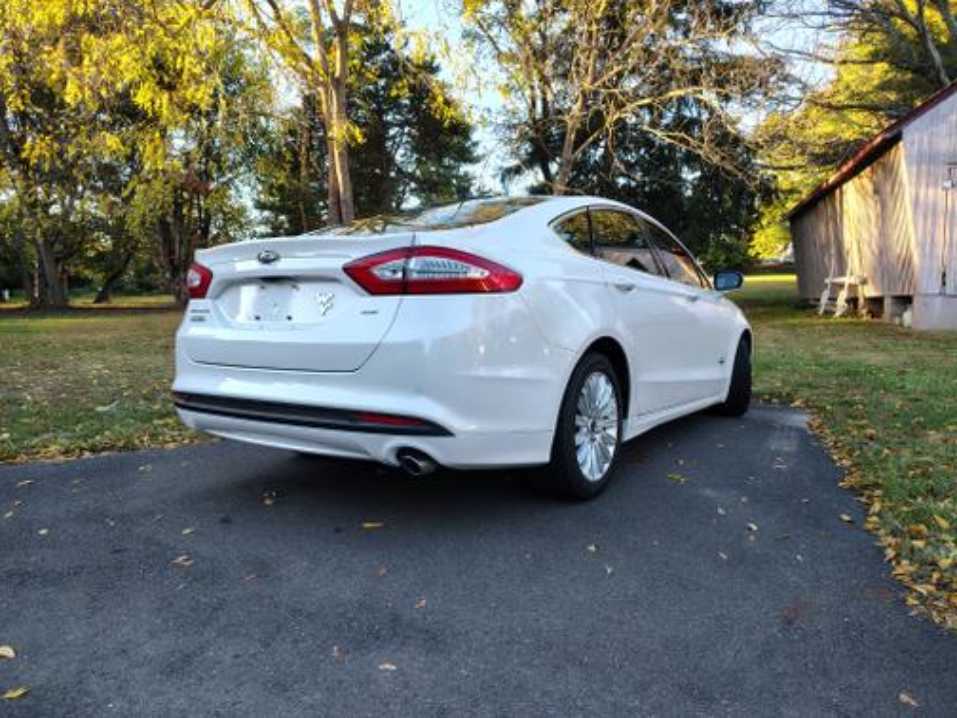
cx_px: 478
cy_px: 359
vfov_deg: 56.8
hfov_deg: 71.6
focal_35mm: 24
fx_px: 664
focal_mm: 5.56
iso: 130
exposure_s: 1/120
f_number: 1.8
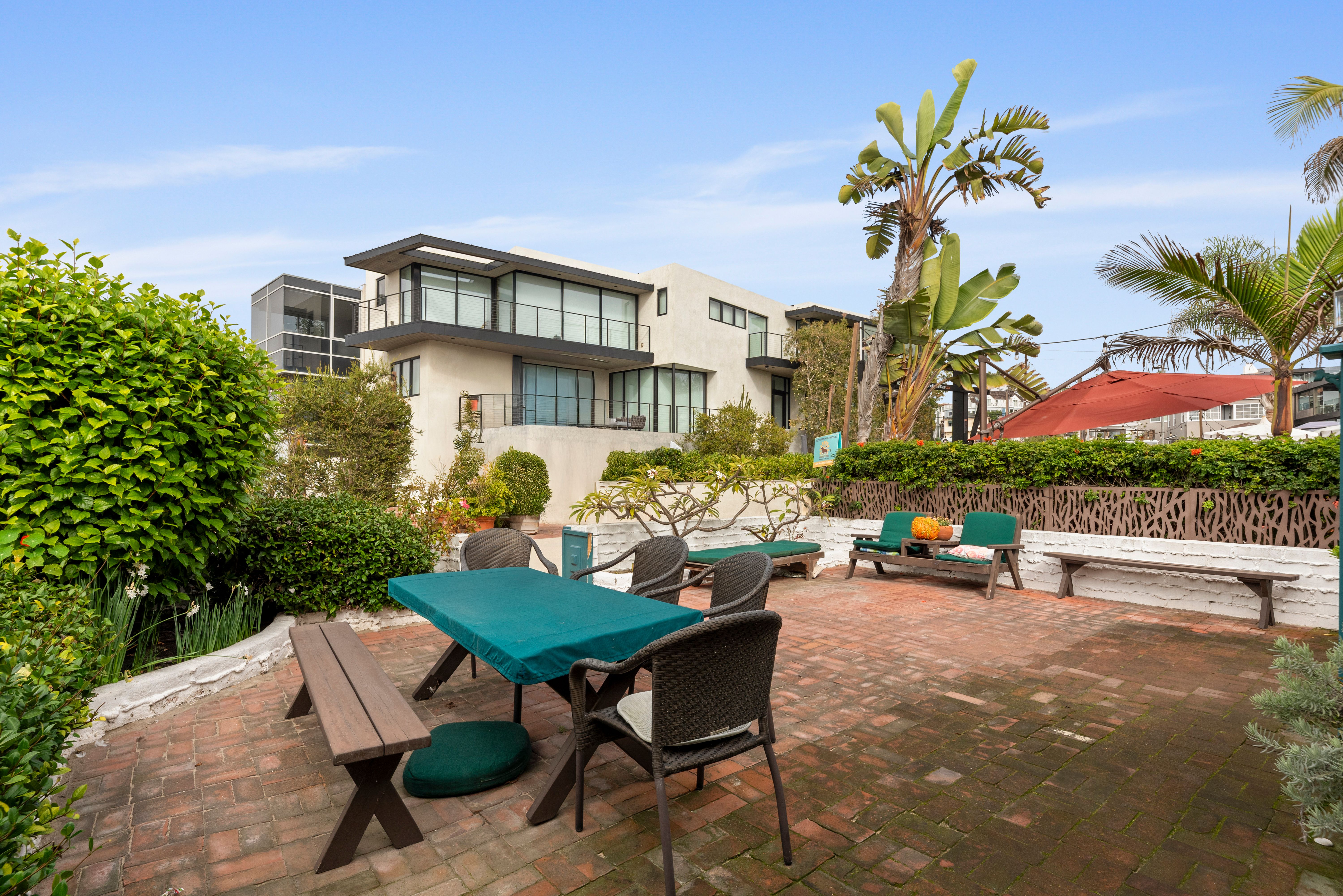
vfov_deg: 70.5
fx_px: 634
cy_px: 448
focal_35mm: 17
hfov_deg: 93.3
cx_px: 672
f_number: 9
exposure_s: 1/400
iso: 250
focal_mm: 17
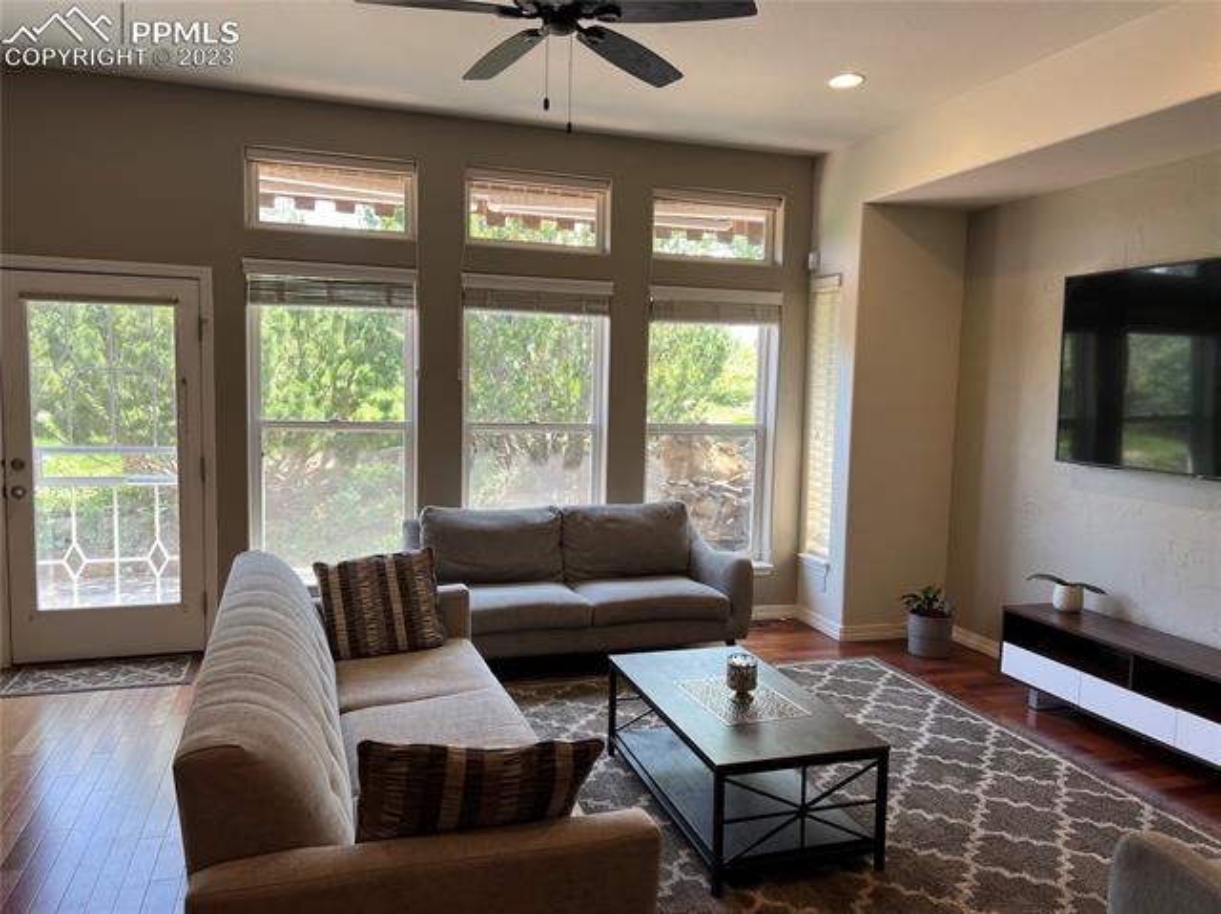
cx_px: 610
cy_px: 457
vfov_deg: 53.0
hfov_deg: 67.3
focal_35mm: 26
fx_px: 916
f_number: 1.5
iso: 40
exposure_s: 1/120
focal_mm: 5.7
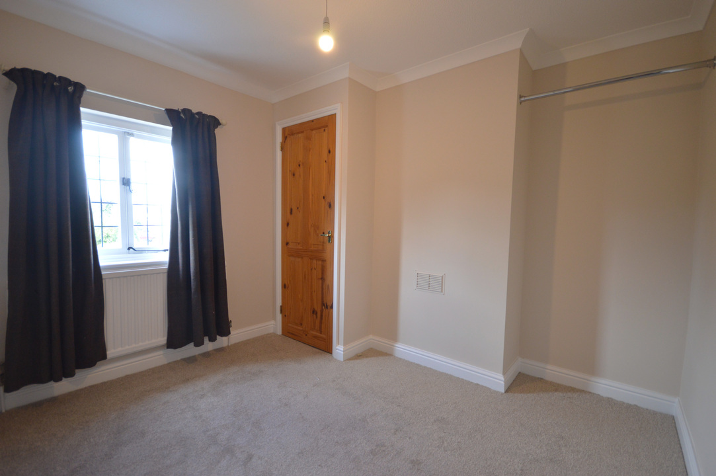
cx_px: 358
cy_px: 238
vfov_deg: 77.2
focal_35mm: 15
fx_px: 298
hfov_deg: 100.4
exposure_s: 1/60
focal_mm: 10
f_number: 4
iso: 640
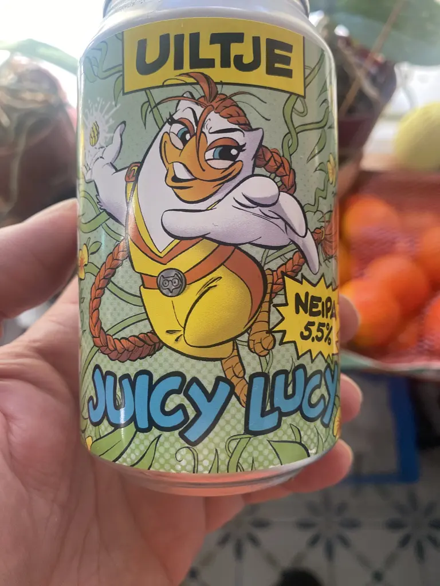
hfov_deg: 54.9
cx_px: 220
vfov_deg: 69.4
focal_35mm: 25
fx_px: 424
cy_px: 293
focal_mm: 4.25
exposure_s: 1/121
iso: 125
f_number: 1.8
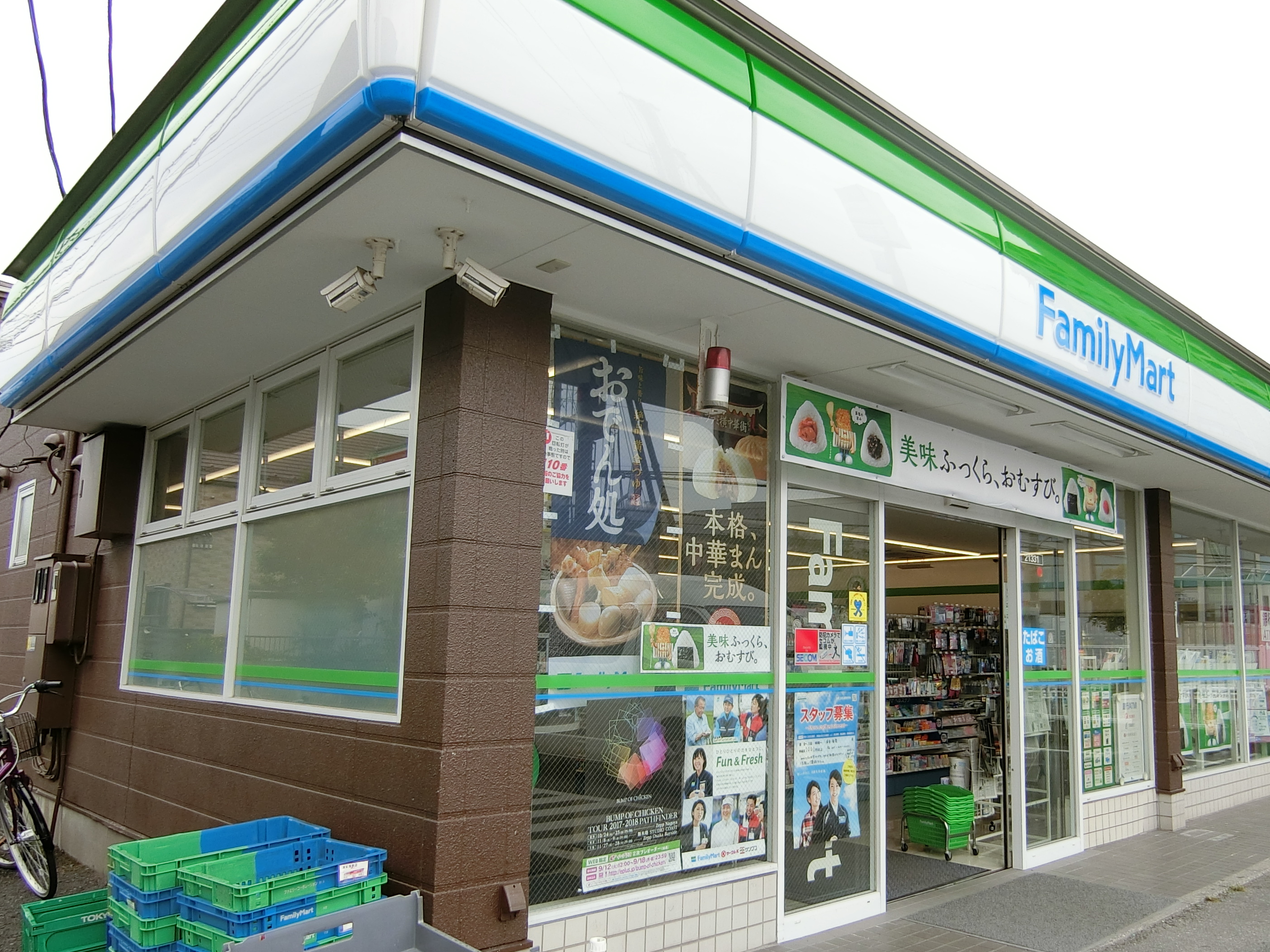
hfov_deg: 64.9
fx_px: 991
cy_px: 497
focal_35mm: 27
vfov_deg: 51.3
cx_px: 737
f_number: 2.7
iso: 80
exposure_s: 1/400
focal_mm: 4.06
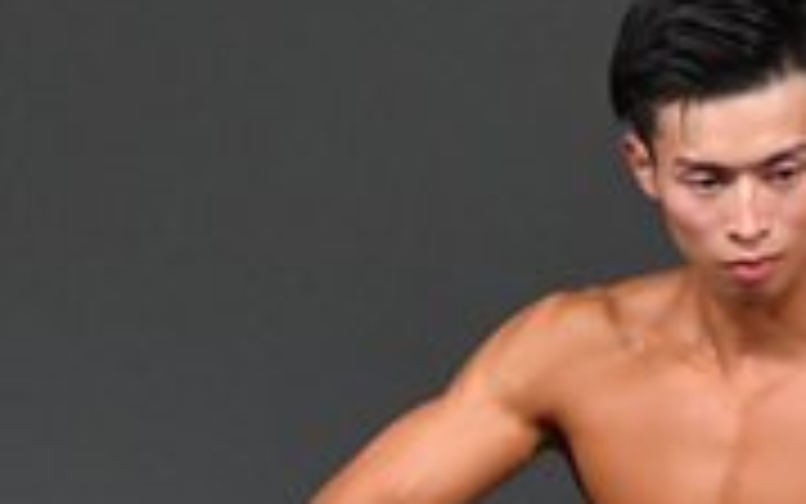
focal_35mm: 1520
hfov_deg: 1.4
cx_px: 876
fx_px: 33399
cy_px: 922
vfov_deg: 0.9
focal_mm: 230
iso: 4000
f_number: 5.6
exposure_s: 1/400
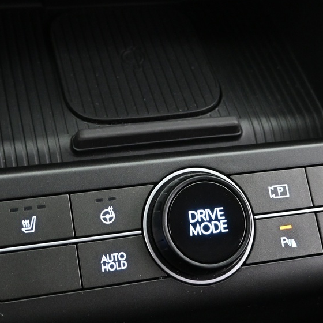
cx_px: 151
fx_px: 623
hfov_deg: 29.1
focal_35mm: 59
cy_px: 103
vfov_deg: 28.8
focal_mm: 16
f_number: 3.5
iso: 1600
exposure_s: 1/10
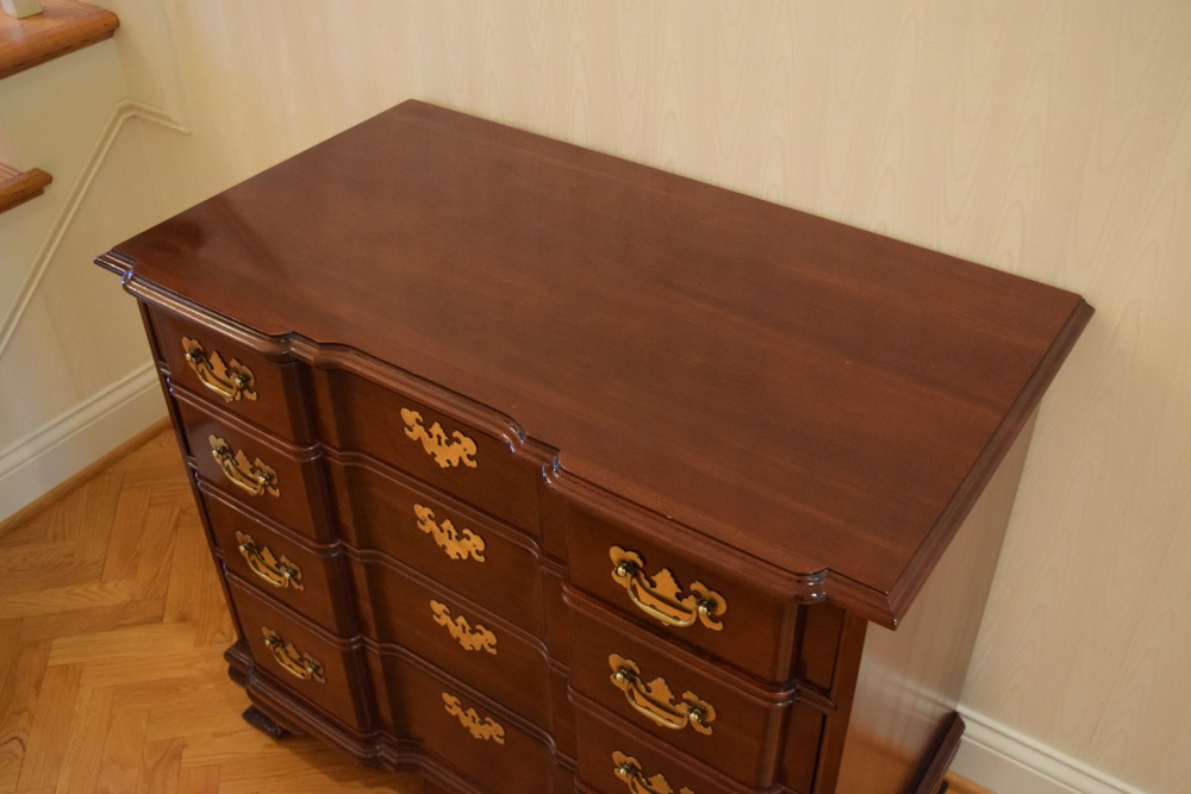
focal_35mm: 36
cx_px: 596
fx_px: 1191
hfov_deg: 53.1
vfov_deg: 36.9
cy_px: 397
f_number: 4
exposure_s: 1/60
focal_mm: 24
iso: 3200
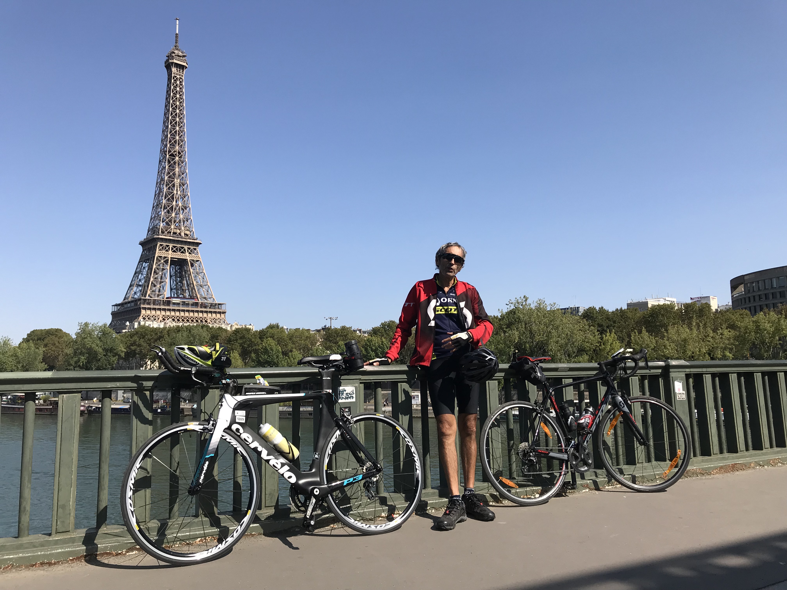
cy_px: 295
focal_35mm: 28
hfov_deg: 63.4
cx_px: 394
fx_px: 637
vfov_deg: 49.7
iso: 20
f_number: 1.8
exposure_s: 1/2519
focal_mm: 3.99
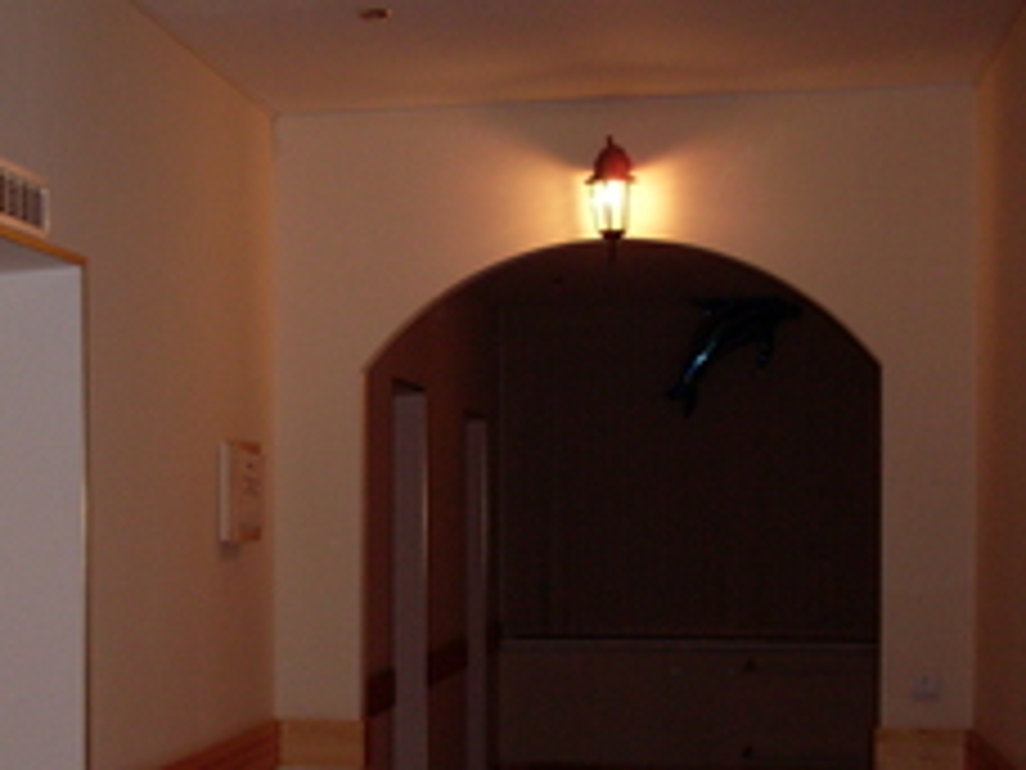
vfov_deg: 19.3
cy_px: 689
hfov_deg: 25.1
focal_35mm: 75
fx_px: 2223
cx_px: 76
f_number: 2.8
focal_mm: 6.3
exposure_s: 1/45
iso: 100
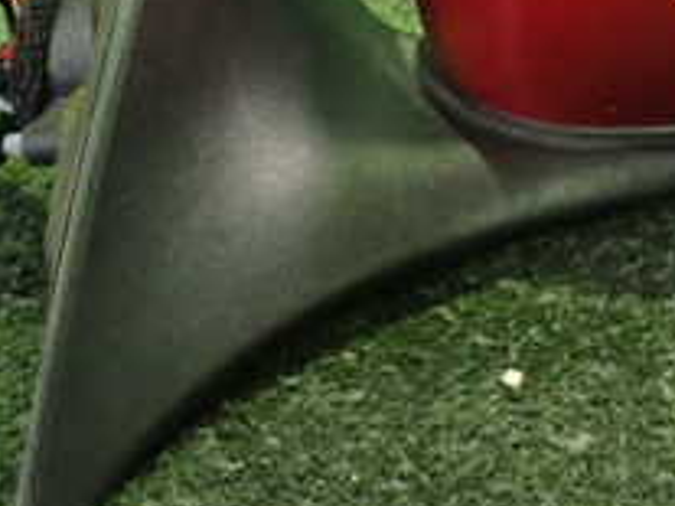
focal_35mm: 87
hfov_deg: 22.0
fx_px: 1695
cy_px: -69
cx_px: 603
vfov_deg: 16.4
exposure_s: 1/25
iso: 800
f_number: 2.3
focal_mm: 5.4
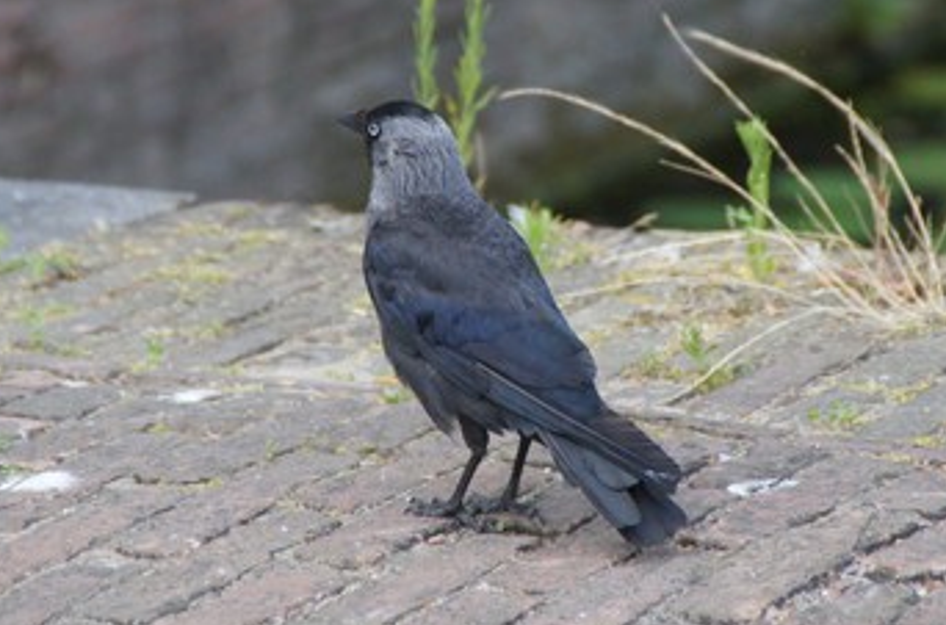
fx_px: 10587
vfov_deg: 3.4
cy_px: 223
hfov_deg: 5.1
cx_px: 503
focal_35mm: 404
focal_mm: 200
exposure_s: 1/320
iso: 1600
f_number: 6.3
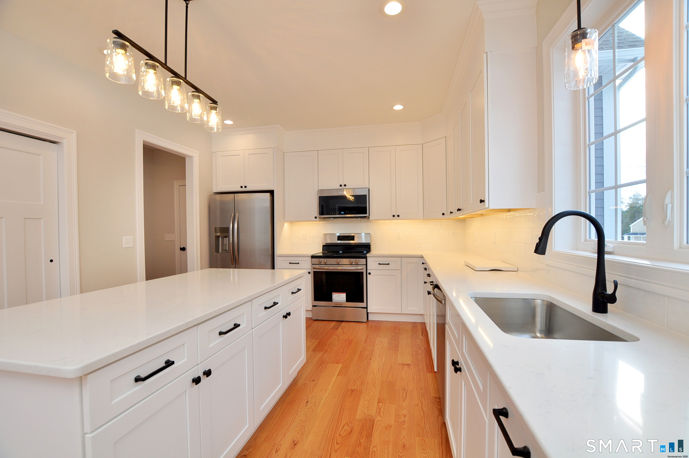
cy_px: 229
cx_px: 344
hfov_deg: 100.5
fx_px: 287
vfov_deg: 77.2
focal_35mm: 15
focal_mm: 10
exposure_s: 1/100
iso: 200
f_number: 5
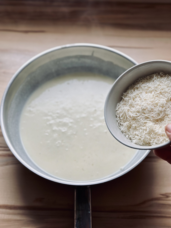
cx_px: 86
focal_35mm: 48
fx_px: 316
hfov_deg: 30.3
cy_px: 114
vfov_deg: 39.7
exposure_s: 1/217
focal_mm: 6.86
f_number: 1.78
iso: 80
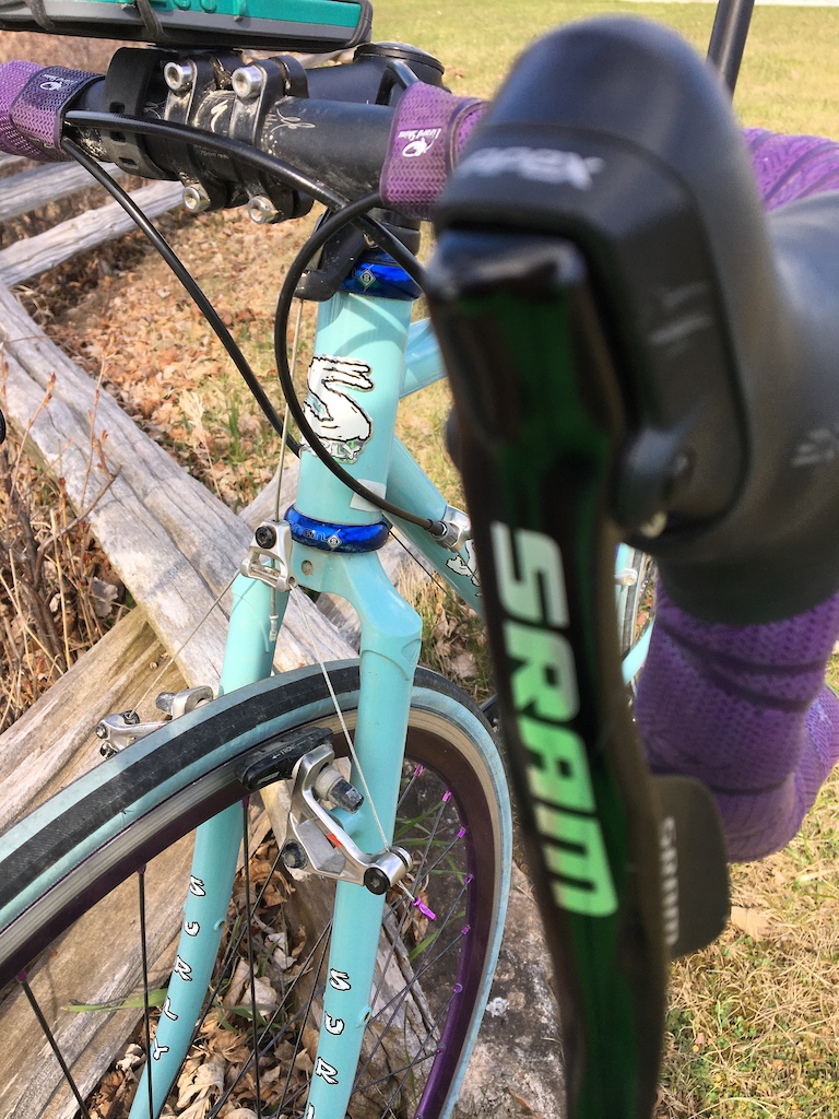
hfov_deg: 48.2
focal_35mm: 29
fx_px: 937
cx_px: 420
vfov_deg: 61.7
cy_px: 560
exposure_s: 1/481
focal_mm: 4.15
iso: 25
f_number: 2.2
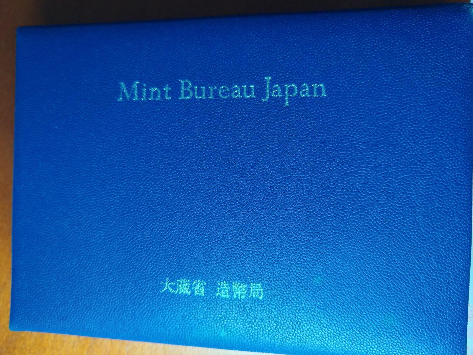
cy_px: 178
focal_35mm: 27
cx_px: 236
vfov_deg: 51.4
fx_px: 369
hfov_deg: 65.3
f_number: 1.95
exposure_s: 1/100
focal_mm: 5.52
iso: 1250
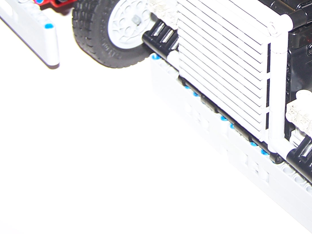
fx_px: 802
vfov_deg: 16.1
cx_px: 323
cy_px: -31
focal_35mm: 89
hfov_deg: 21.1
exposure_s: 1/60
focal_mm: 6.3
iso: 80
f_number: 2.8
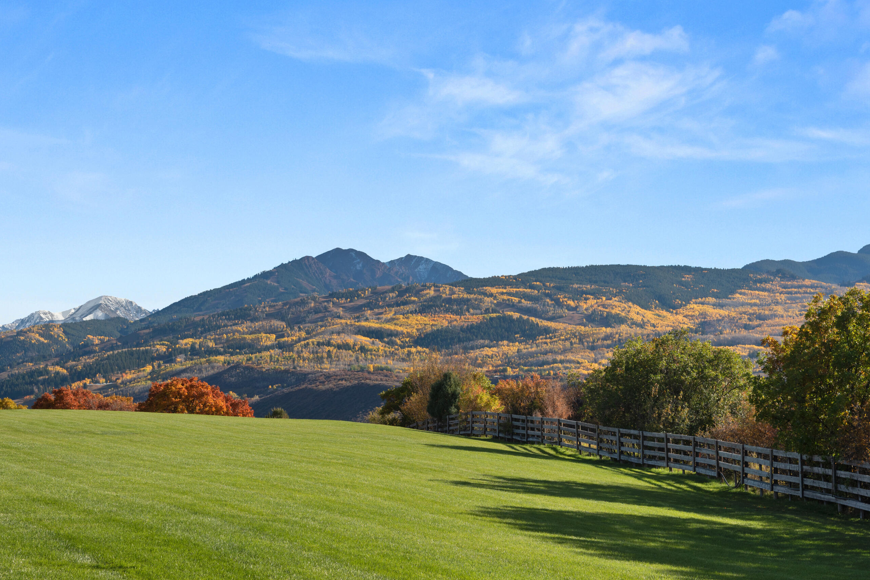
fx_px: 1644
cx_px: 387
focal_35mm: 68
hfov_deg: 29.6
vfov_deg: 20.0
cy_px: 318
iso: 100
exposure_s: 1/400
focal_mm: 58
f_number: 8
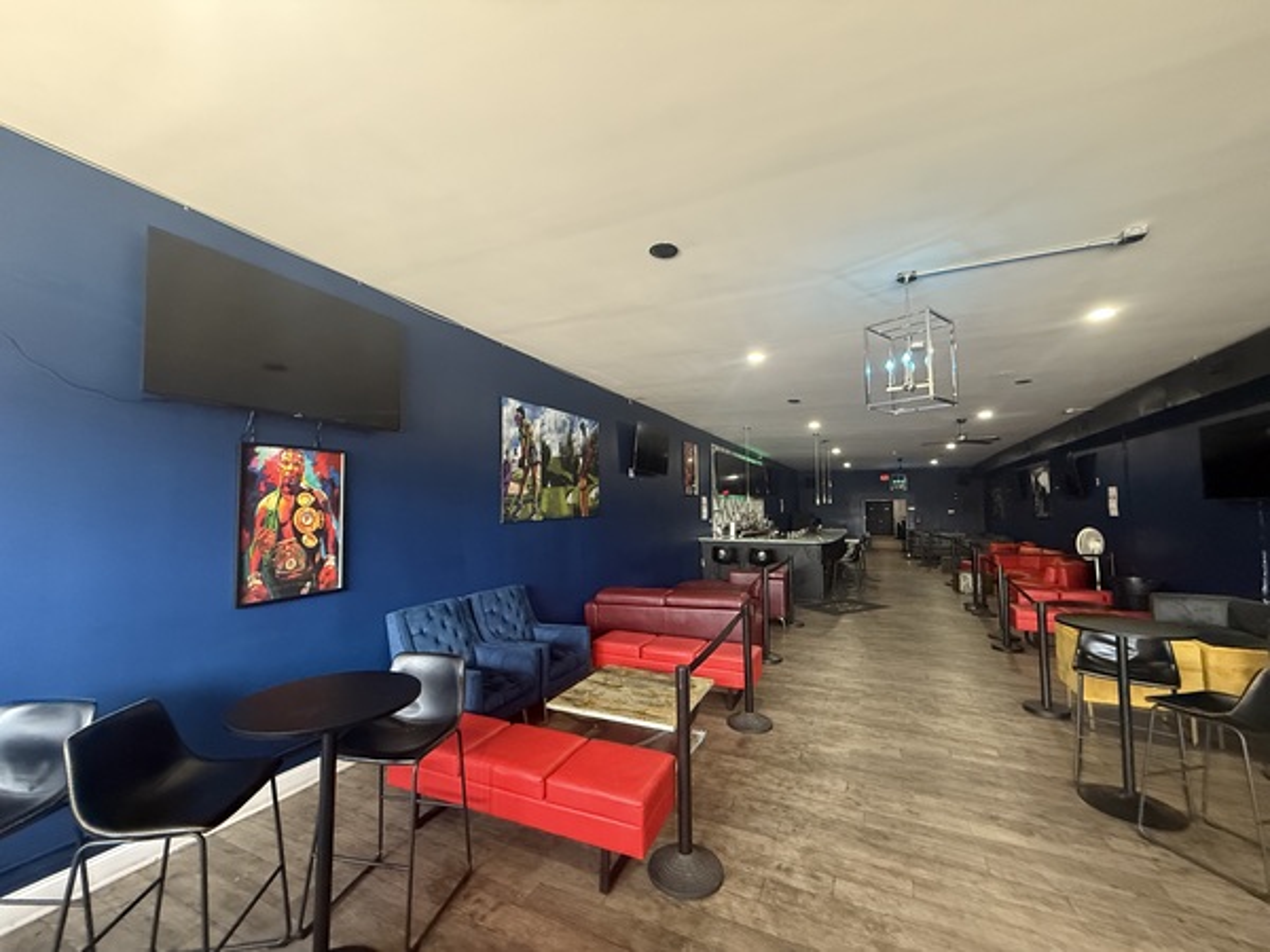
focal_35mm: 14
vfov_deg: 85.7
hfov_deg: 102.1
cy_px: 476
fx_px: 514
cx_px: 635
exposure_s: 1/60
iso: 640
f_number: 2.2
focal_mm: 2.22
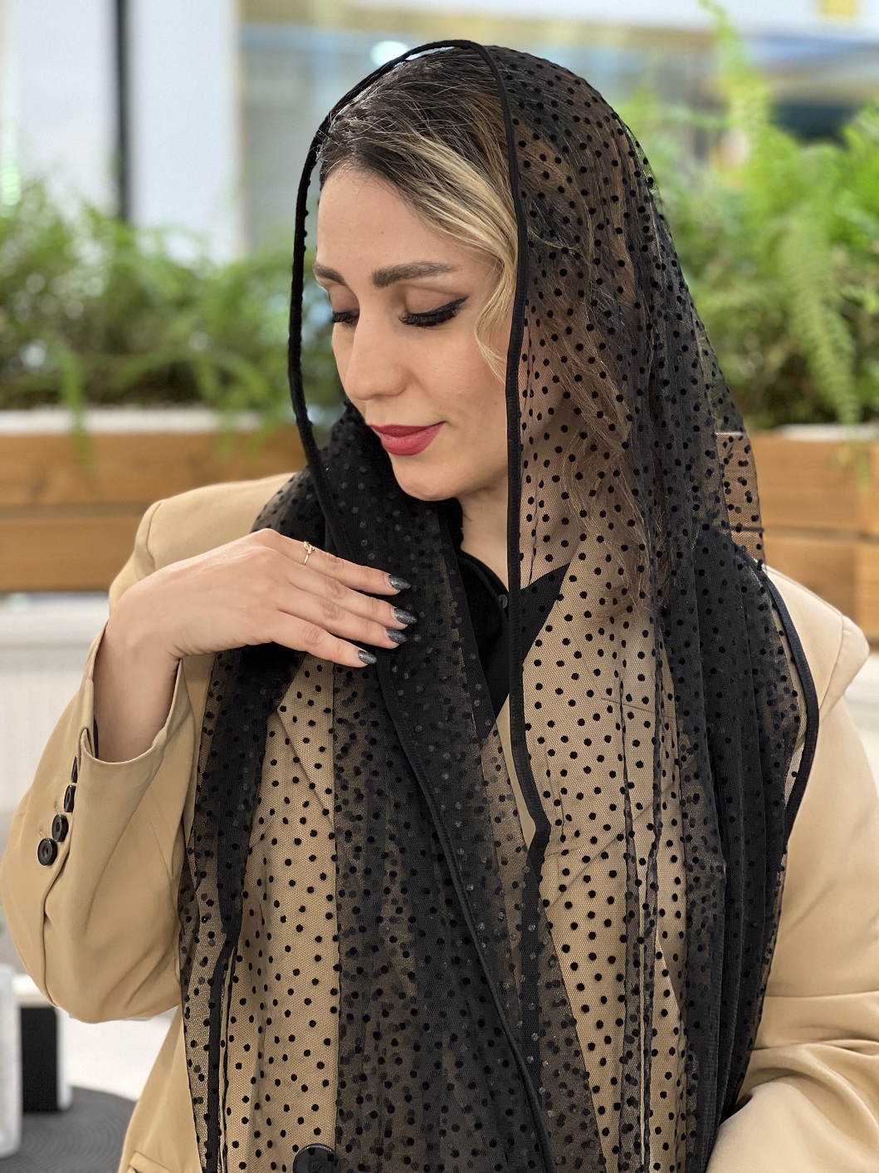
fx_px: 2607
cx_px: 440
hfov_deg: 19.1
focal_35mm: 77
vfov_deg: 25.3
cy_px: 586
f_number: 2.8
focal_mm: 9
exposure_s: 1/33
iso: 320
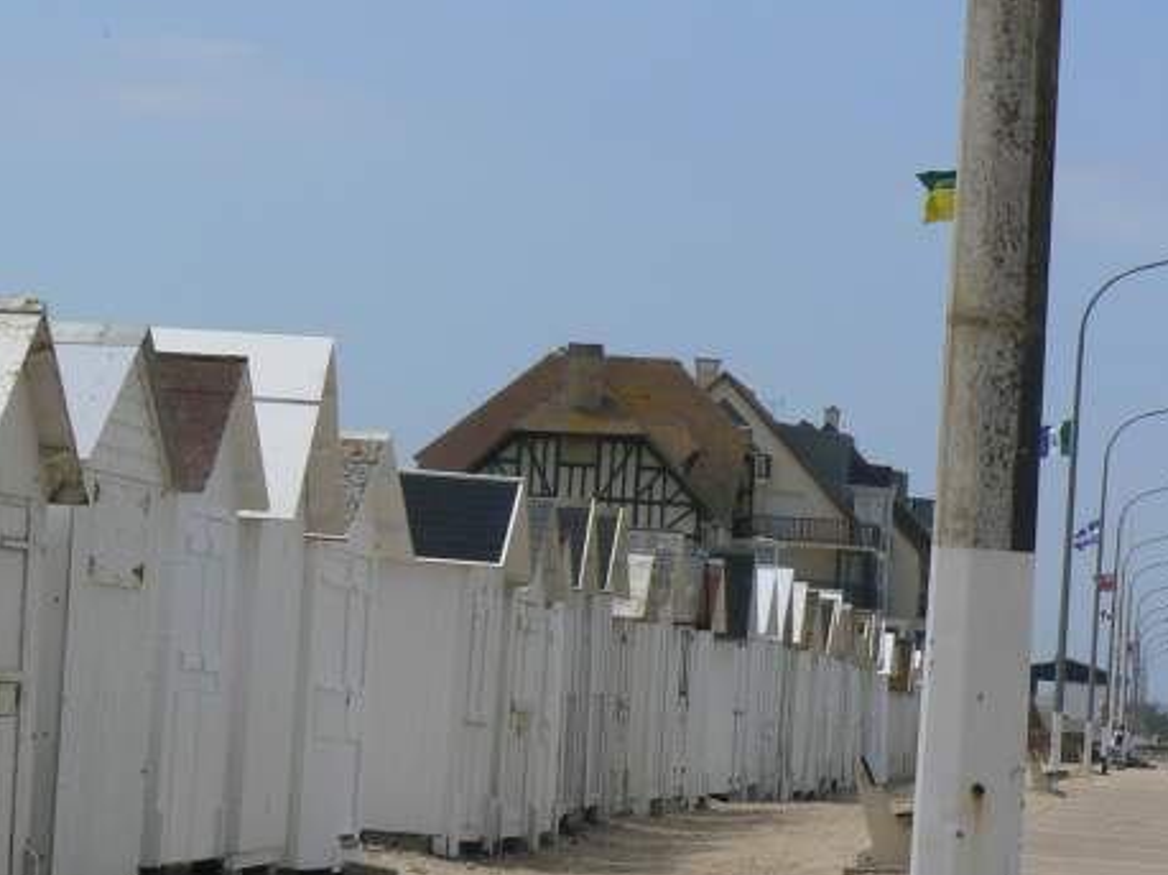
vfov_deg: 8.8
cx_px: 329
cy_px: 389
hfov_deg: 11.7
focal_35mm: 169
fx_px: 5699
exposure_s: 1/640
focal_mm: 14.3
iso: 80
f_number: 8
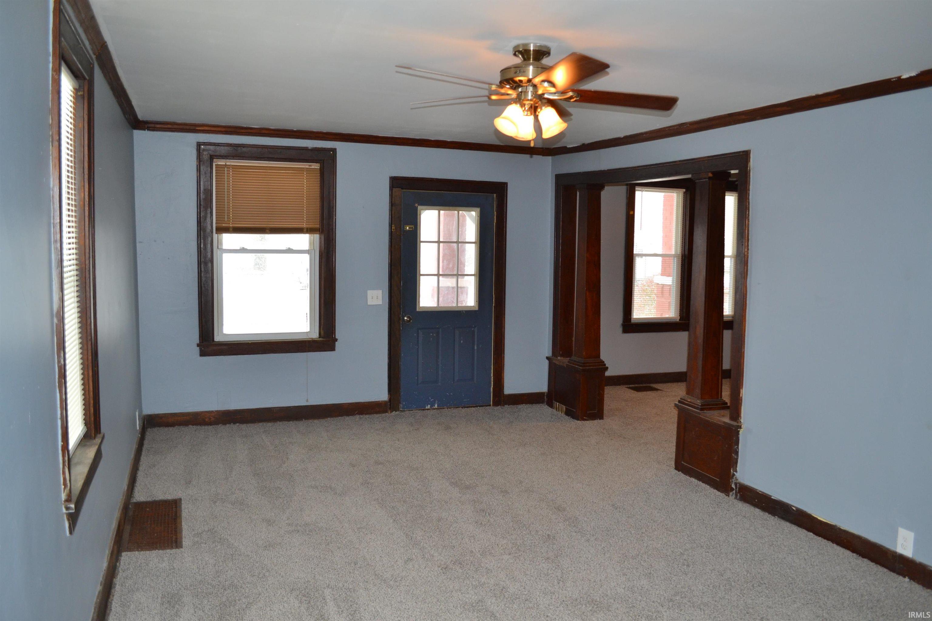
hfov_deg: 67.4
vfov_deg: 47.9
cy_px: 310
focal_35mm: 27
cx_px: 466
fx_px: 699
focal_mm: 18
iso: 500
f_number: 3.5
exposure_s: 1/60
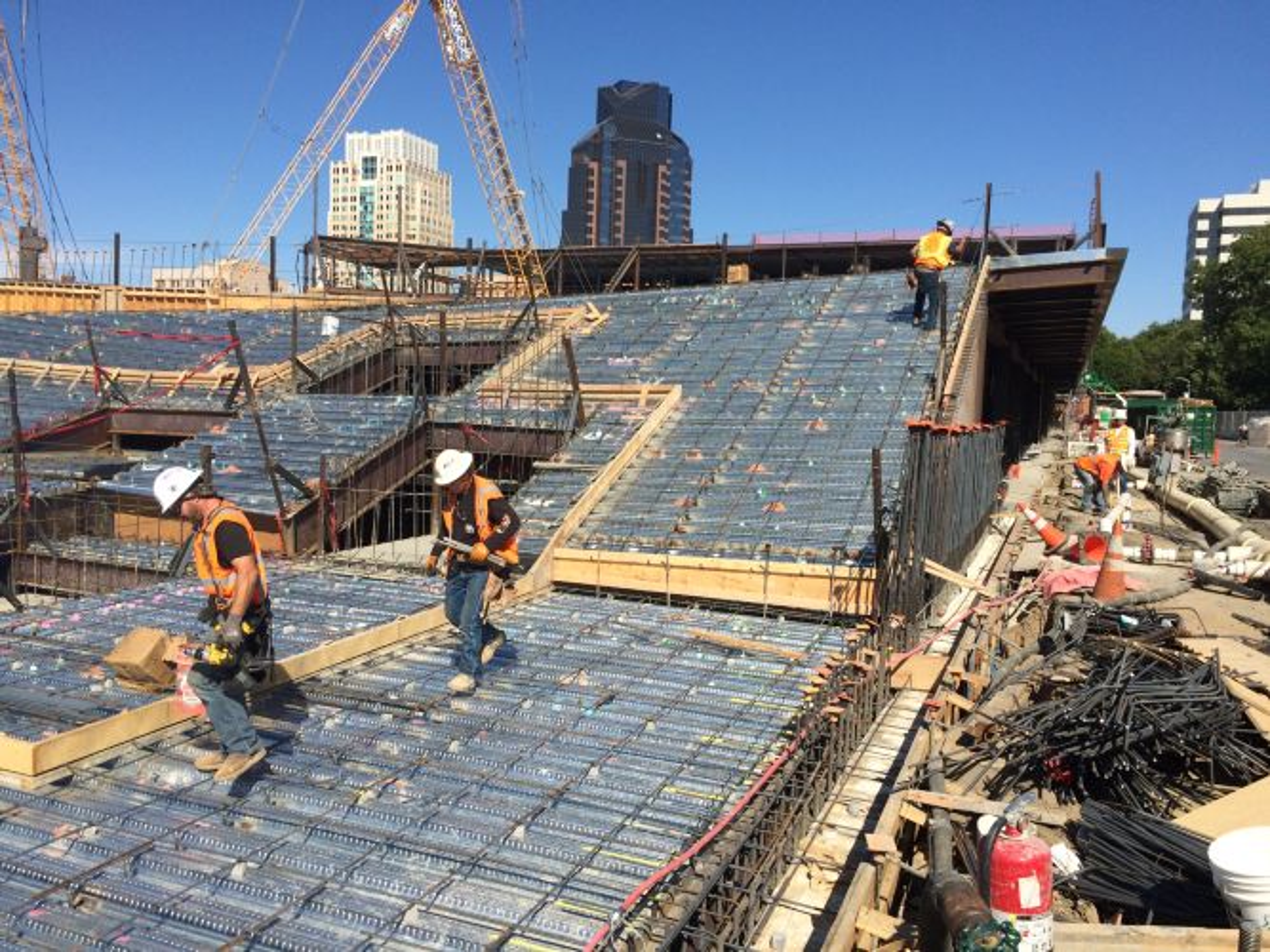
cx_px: 635
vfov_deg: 48.2
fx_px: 1064
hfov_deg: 61.7
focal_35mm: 29
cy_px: 476
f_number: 2.2
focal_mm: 4.15
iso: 32
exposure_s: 1/2564
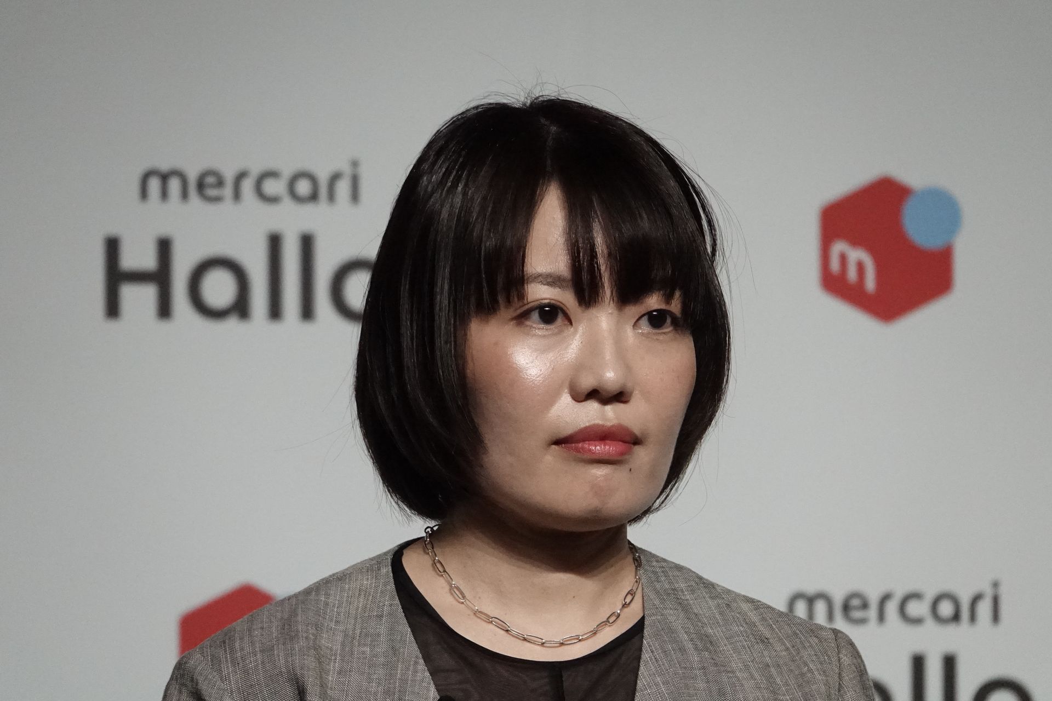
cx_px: 526
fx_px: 12711
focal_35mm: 435
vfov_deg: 3.2
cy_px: 350
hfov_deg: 4.7
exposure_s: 1/1000
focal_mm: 159.66
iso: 4000
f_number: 4
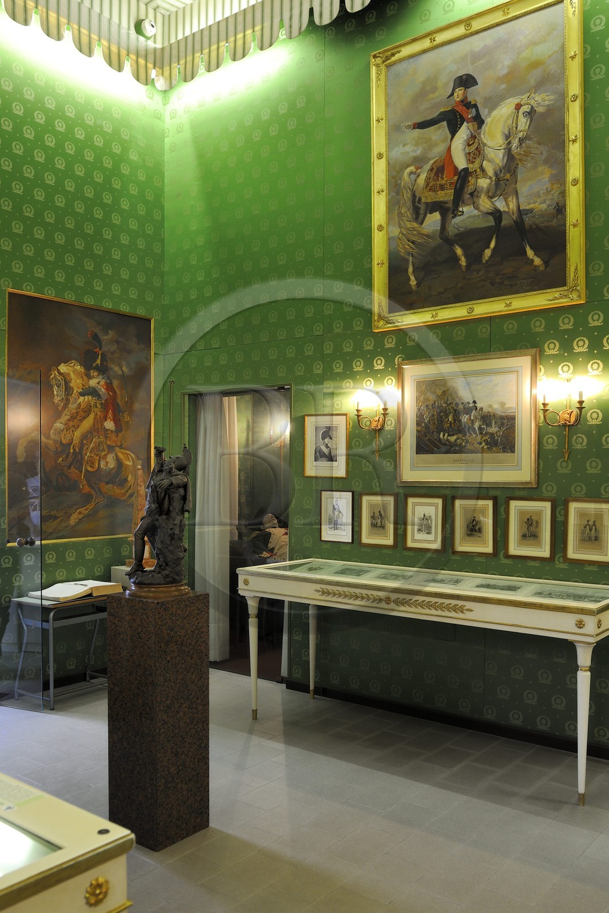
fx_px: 736
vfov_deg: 63.7
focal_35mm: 29
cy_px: 456
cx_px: 304
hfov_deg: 44.9
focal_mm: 29
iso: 800
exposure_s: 1/15
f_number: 5.6
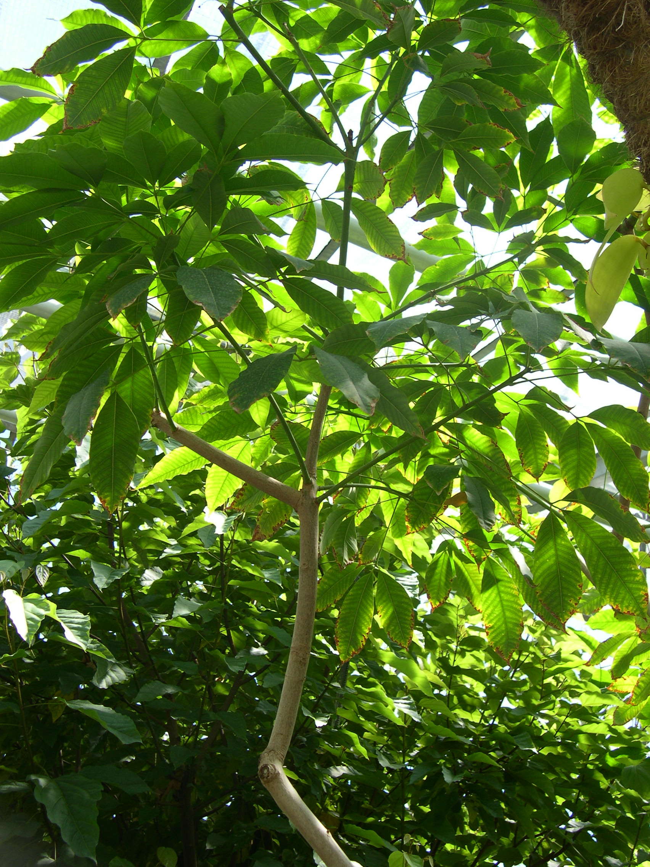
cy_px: 434
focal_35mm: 38
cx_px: 325
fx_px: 951
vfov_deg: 49.0
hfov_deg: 37.7
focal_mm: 8
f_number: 2.8
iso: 100
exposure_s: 1/219
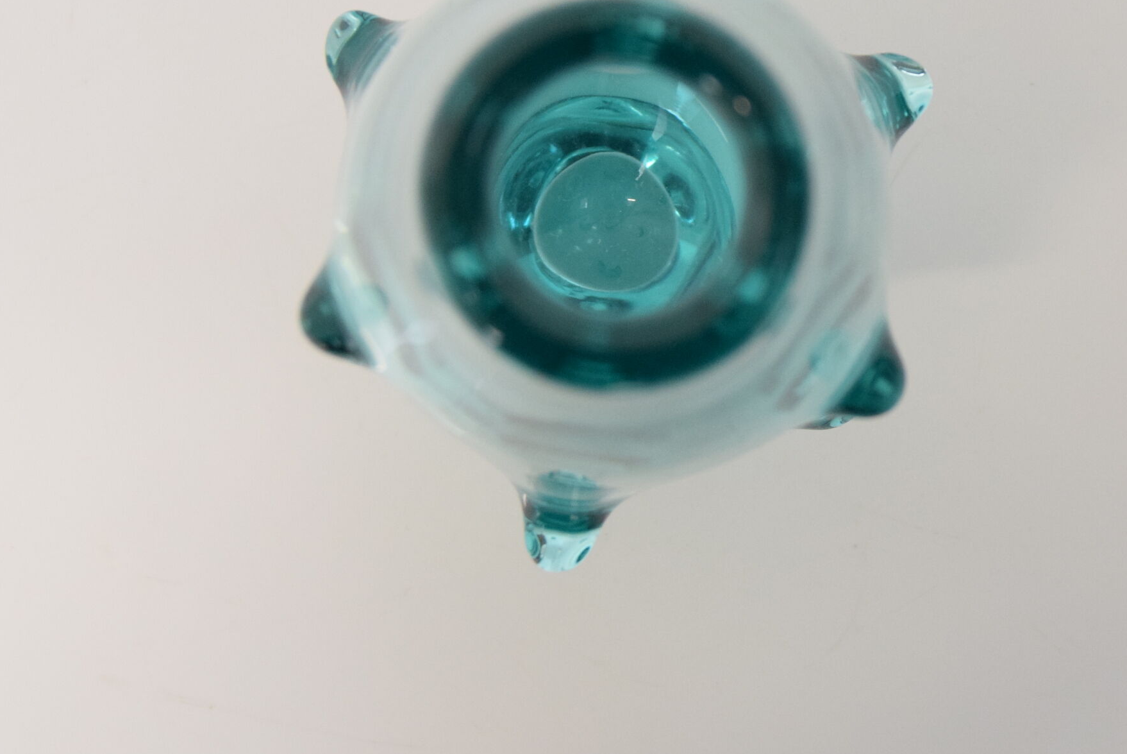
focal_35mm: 97
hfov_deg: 21.0
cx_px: 655
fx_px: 3039
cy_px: 183
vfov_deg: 14.1
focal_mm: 38
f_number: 6.3
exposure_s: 1/160
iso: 1600
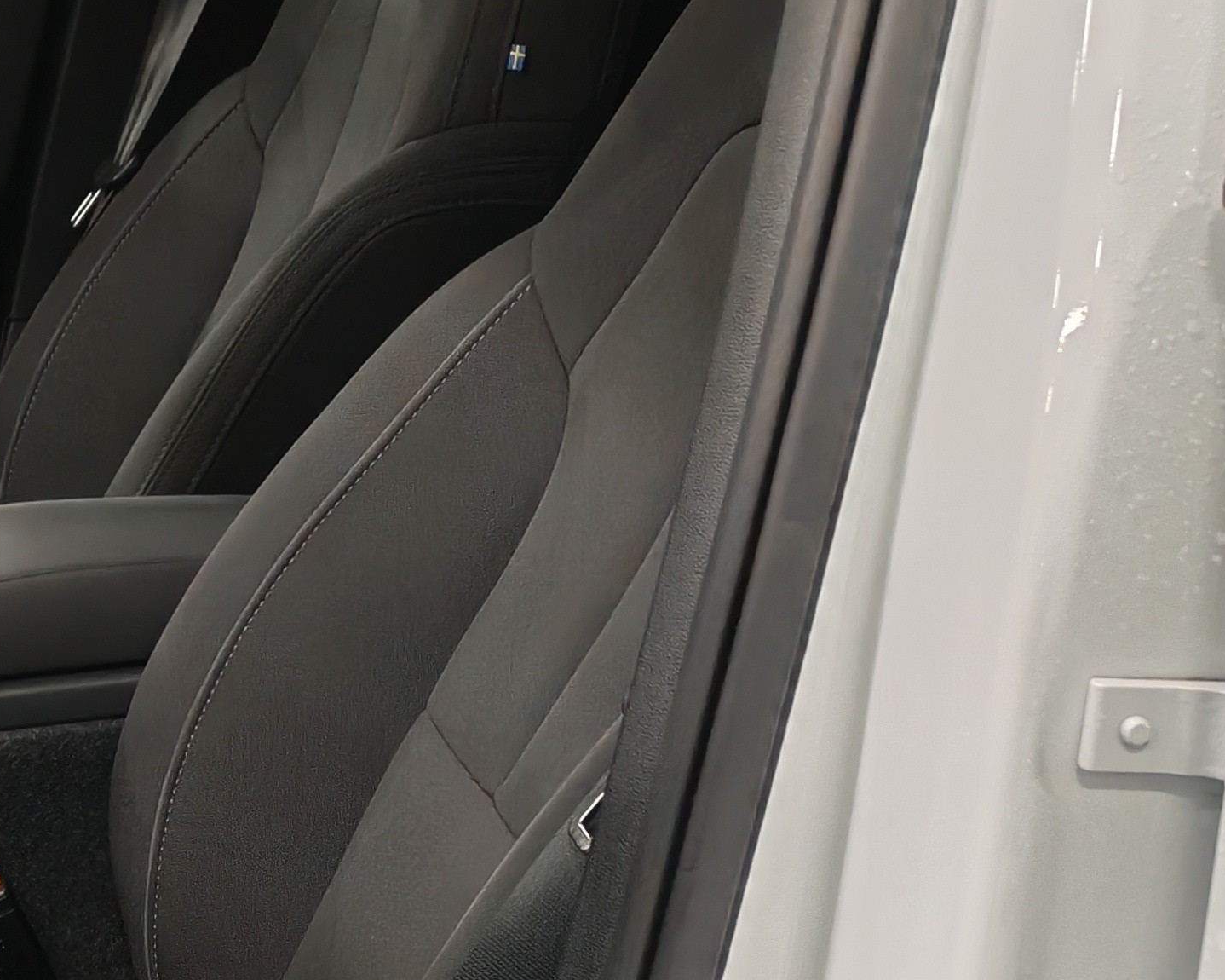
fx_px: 3226
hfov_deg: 19.6
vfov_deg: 17.2
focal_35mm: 89
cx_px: -422
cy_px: 639
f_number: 1.9
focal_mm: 6.12
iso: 800
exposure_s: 1/100
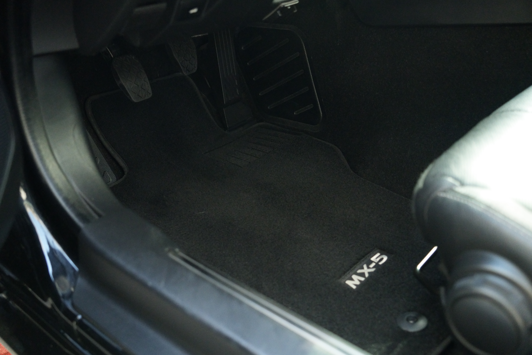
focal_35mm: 37
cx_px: 266
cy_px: 178
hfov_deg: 52.0
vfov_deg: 36.0
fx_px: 545
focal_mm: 24.6
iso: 2500
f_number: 2.8
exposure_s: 1/100
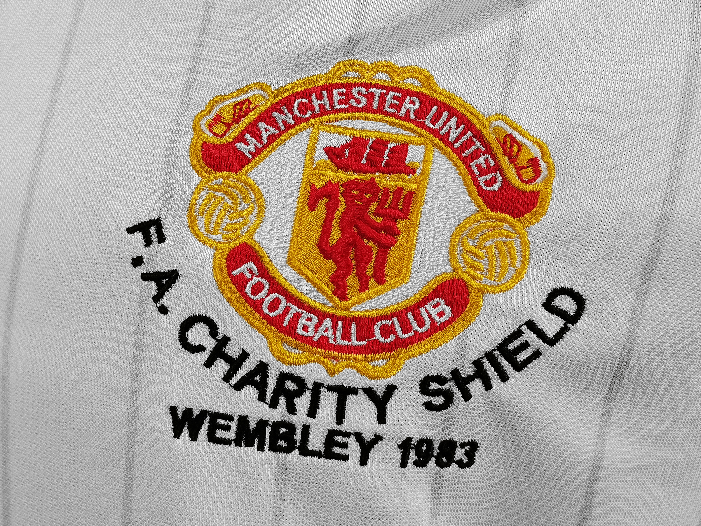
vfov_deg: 39.7
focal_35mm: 36
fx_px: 729
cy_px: 263
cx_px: 350
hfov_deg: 51.4
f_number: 1.8
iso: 125
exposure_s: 1/100
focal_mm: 5.58
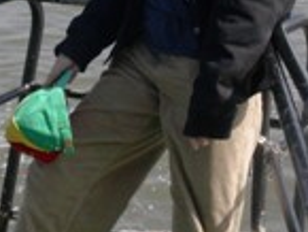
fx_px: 1238
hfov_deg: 14.2
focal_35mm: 139
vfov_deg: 10.6
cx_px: 117
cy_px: -6
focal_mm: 6.7
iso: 70
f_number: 5.8
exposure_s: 1/279
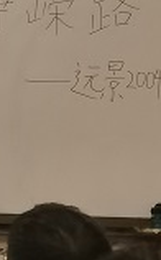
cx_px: -202
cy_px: 120
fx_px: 2188
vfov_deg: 6.8
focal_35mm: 310
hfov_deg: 4.1
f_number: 1.8
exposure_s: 1/33.3
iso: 400
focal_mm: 5.58
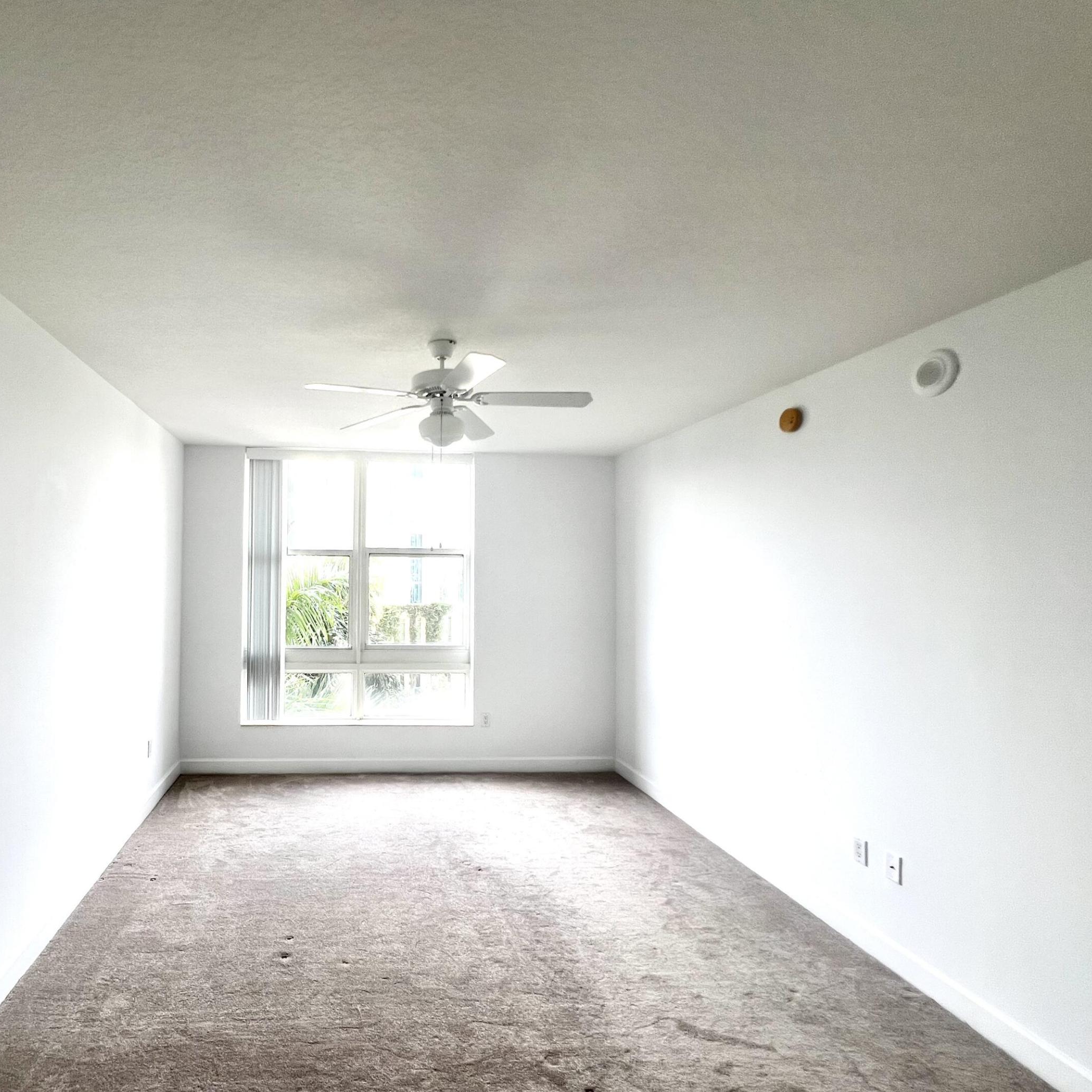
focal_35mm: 16
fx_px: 571
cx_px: 376
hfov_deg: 84.8
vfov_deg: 87.4
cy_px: 561
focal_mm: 1.57
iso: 32
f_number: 1.8
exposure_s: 1/194
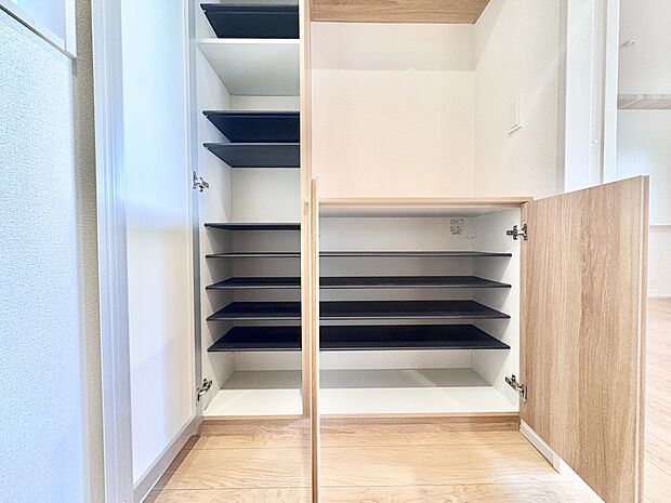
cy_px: 252
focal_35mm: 14
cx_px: 336
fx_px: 271
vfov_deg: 85.7
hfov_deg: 102.1
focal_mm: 2.22
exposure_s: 1/60
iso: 640
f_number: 2.2
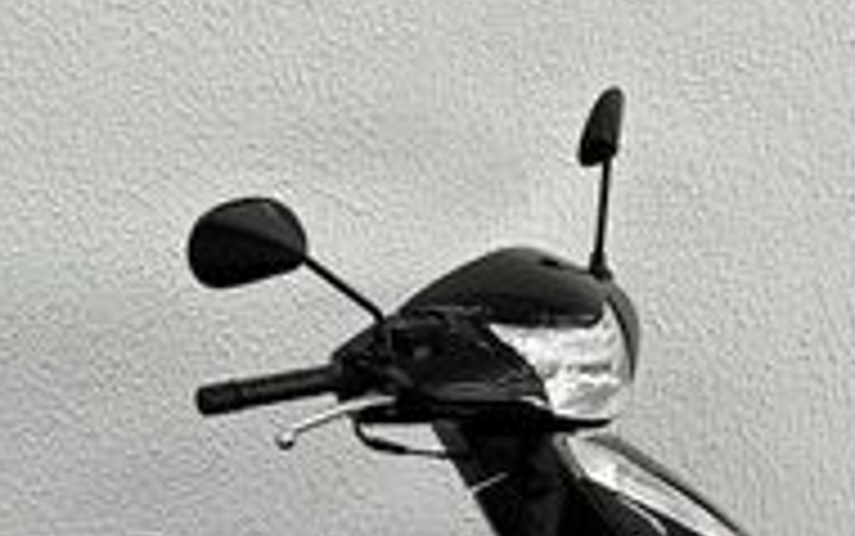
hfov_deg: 32.2
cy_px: 581
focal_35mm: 63
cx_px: 284
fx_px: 1469
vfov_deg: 19.8
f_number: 1.78
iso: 125
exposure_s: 1/60
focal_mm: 6.86
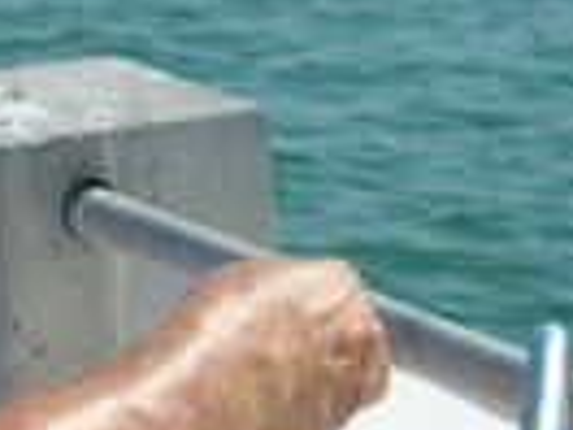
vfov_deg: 8.7
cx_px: -91
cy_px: 261
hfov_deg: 11.4
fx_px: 2814
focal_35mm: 170
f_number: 8.5
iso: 50
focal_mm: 5.8
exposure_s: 1/160
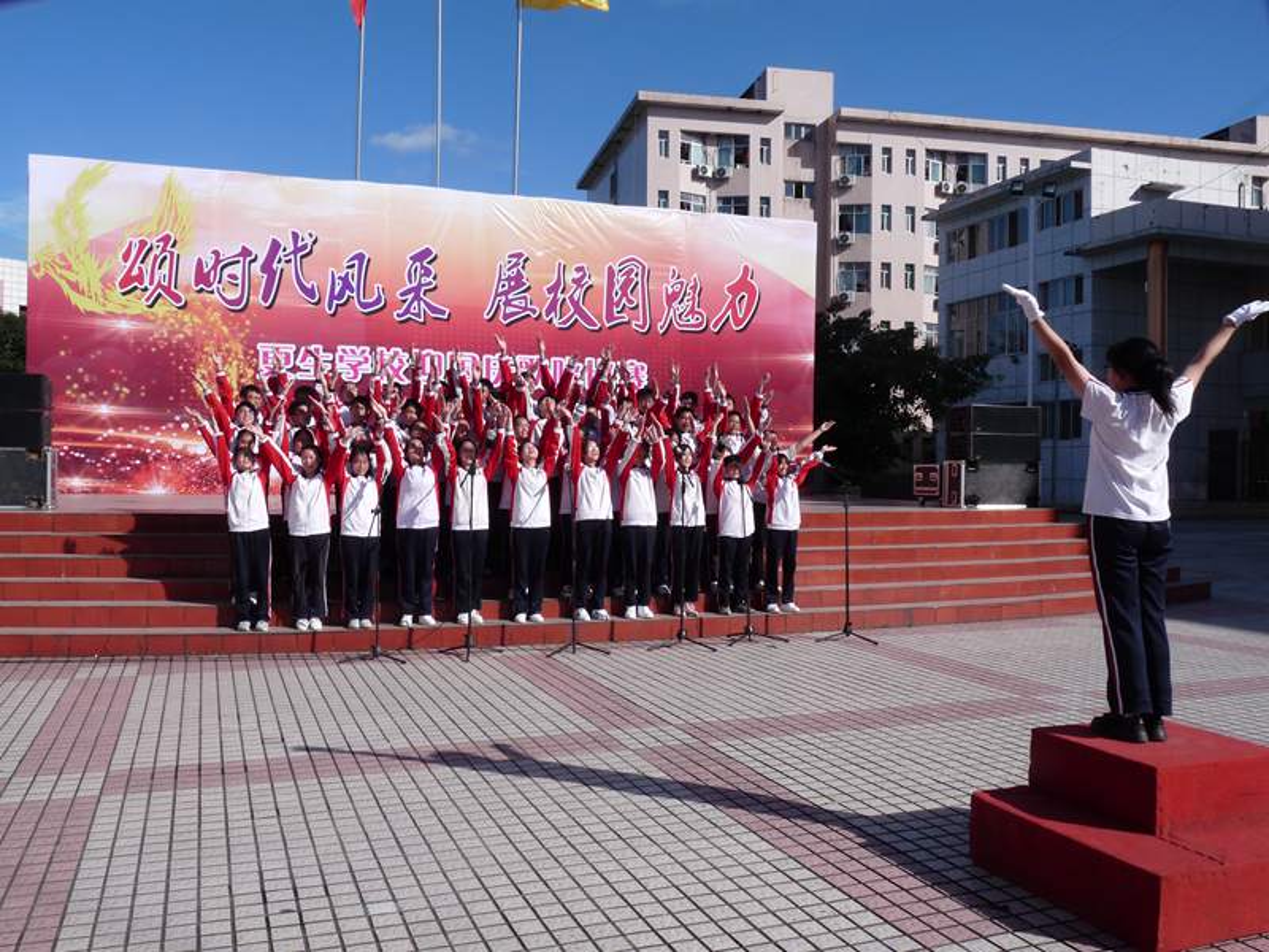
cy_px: 476
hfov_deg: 60.0
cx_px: 634
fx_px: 1100
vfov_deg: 46.8
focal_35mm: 30
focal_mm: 5.4
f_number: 6.3
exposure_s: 1/400
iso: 100
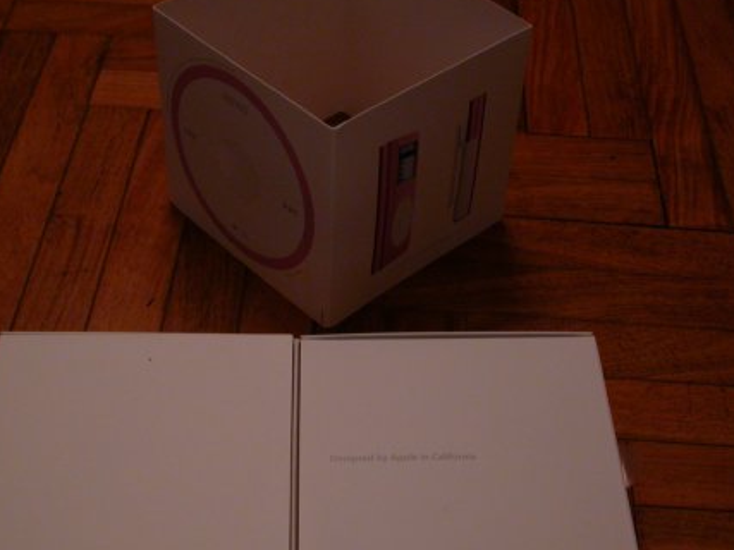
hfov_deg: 33.7
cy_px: 277
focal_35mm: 57
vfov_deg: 25.6
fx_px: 1208
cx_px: 316
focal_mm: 7.85
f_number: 2.6
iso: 100
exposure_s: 1/17.3
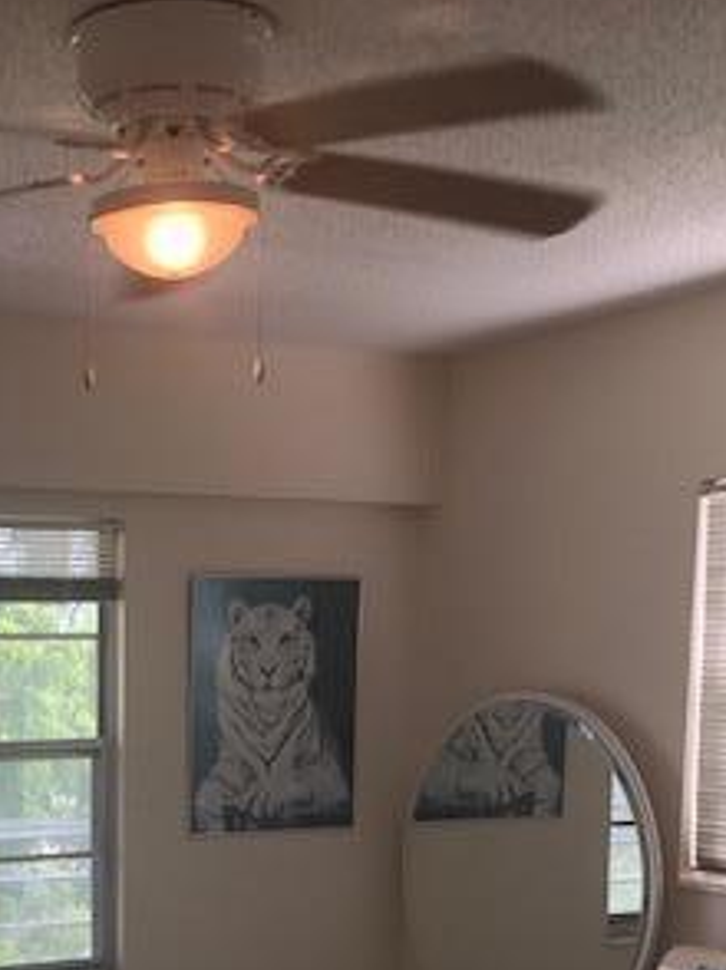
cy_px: 897
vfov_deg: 30.2
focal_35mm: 61
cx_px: 20
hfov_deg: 23.1
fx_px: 1708
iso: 32
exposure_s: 1/120
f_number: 1.8
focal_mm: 3.99
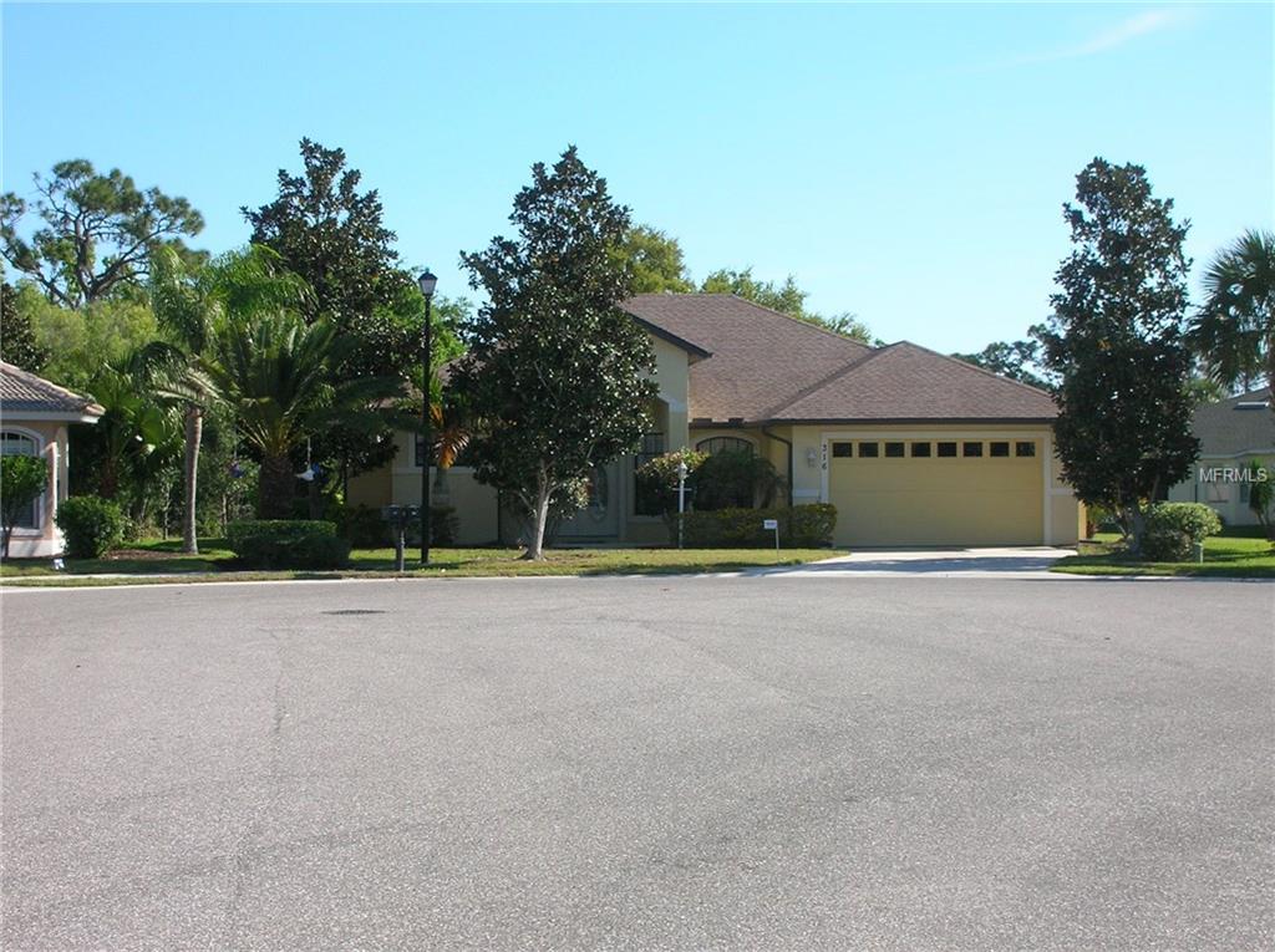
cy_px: 476
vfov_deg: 22.2
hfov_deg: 29.4
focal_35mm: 66
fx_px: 2428
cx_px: 638
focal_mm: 11
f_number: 6.4
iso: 50
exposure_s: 1/157
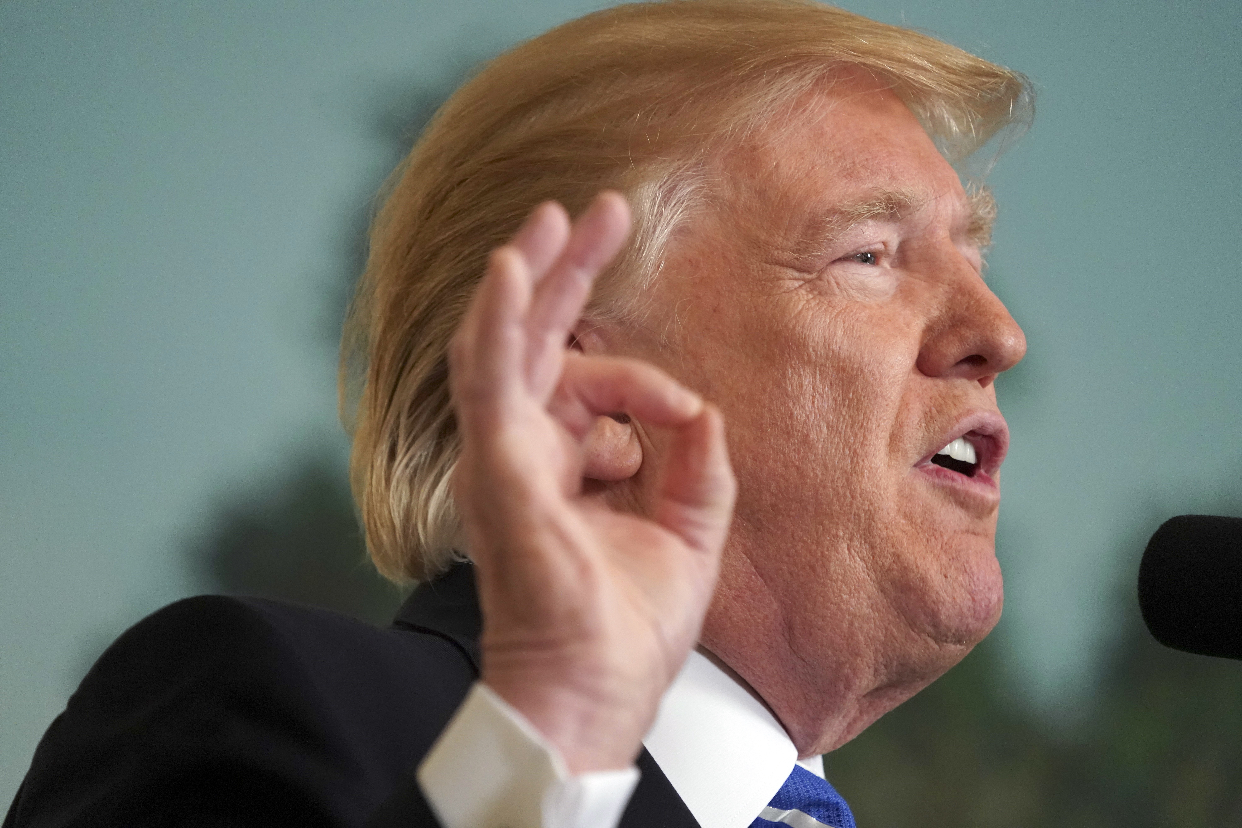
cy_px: 414
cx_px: 621
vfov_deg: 3.8
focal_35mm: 361
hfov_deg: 5.7
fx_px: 12453
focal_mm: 361
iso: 6400
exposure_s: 1/320
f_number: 5.6
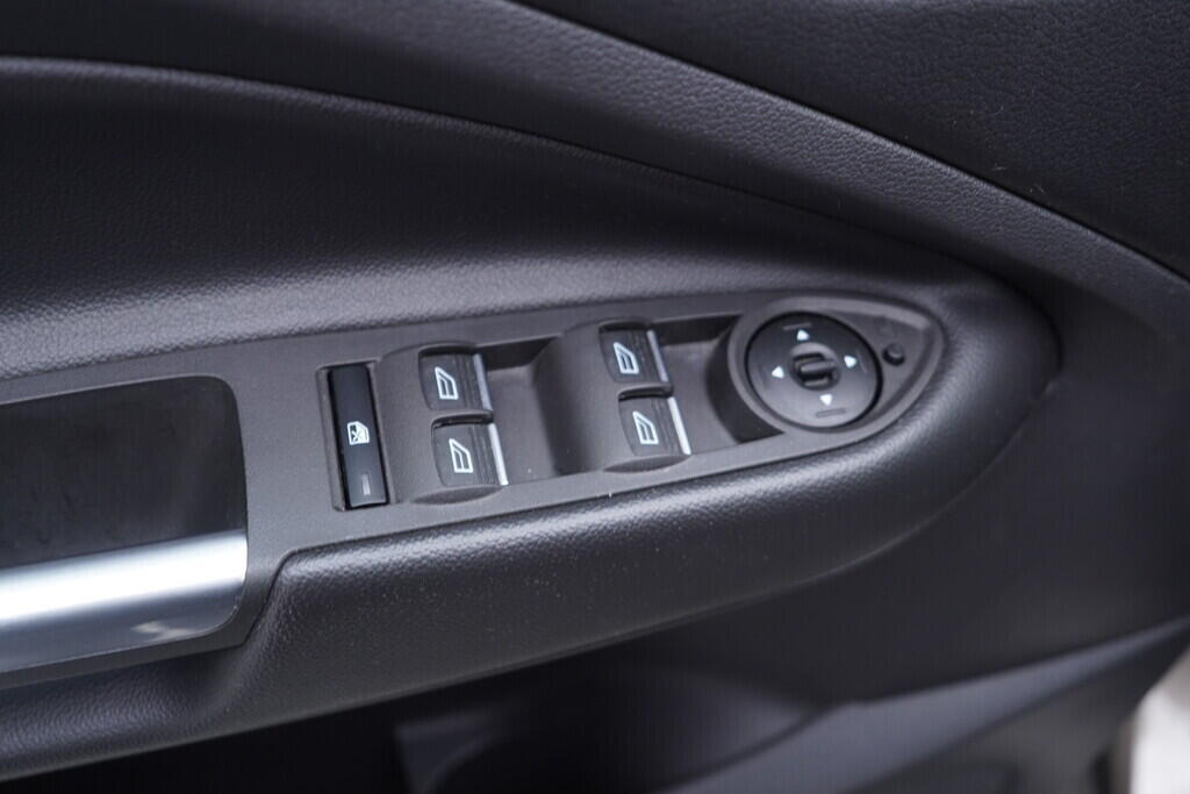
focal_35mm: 36
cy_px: 397
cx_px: 595
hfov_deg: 53.1
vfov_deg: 36.9
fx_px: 1190
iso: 250
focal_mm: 24
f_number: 2.8
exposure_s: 1/40
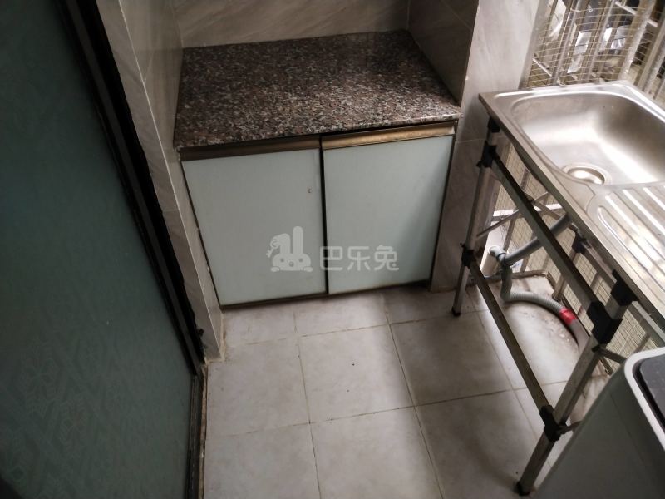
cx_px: 332
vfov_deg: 46.8
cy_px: 250
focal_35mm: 30
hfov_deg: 60.0
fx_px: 576
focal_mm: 3.95
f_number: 1.8
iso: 161
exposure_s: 1/50
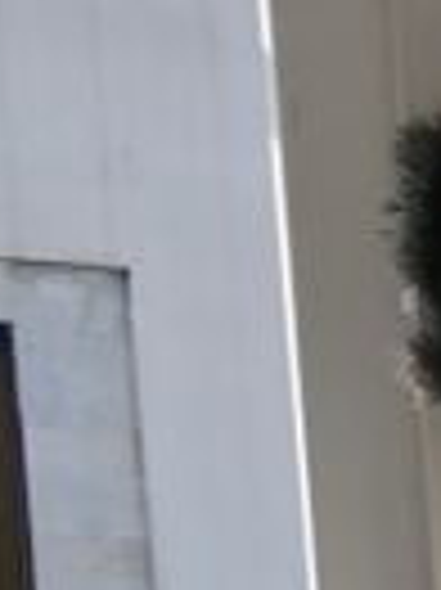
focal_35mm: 201
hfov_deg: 6.7
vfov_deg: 8.9
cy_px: 1448
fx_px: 3420
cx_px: 1350
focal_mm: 3.6
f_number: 1.8
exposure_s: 1/1064
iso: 50
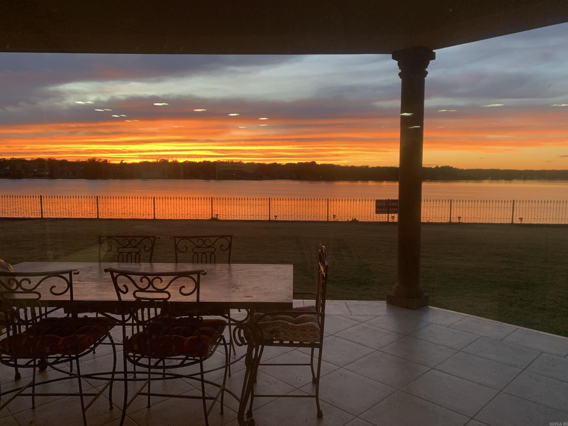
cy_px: 213
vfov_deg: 53.1
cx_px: 284
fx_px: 427
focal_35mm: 26
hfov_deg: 67.3
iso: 100
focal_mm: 4.25
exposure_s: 1/60
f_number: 1.8
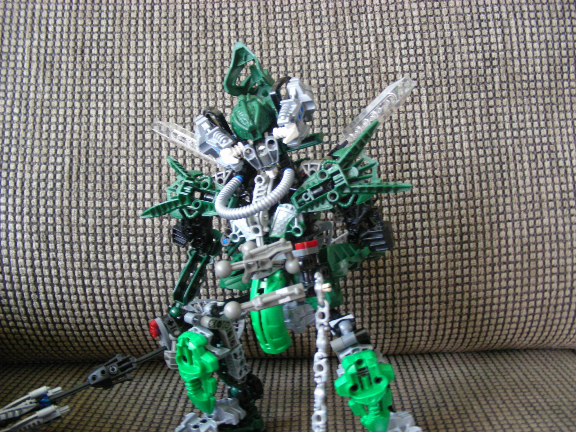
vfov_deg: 37.7
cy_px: 216
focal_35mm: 38
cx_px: 288
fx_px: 632
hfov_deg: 49.0
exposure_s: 1/8
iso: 219
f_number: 3.5
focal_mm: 6.3
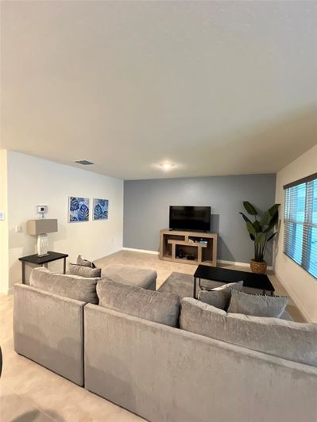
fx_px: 159
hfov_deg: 89.9
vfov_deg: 106.2
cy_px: 211
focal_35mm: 13
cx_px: 158
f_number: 1.8
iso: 800
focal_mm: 1.57
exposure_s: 1/60
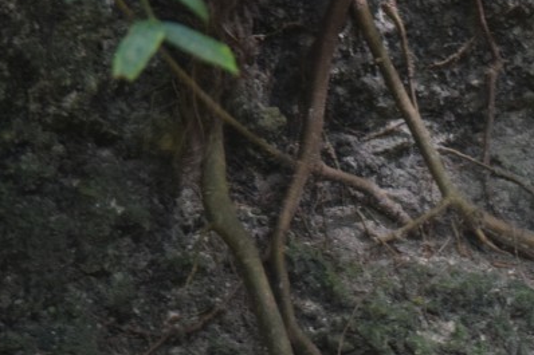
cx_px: 665
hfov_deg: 2.7
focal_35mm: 771
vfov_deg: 1.8
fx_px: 11431
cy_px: 450
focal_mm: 200
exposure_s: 1/500
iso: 2000
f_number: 5.6
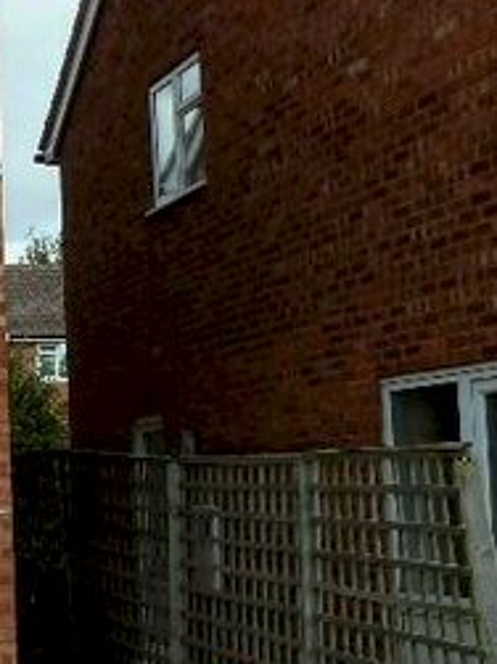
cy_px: 324
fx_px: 1552
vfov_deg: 24.1
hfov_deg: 15.7
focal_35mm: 81
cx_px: -386
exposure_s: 1/320
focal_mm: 4.7
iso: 80
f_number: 4
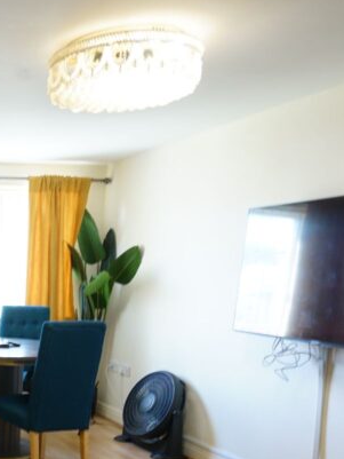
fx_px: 609
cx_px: -147
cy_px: 352
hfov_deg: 25.3
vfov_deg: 39.9
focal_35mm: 46
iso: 500
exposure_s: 1/8
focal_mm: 16
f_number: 8
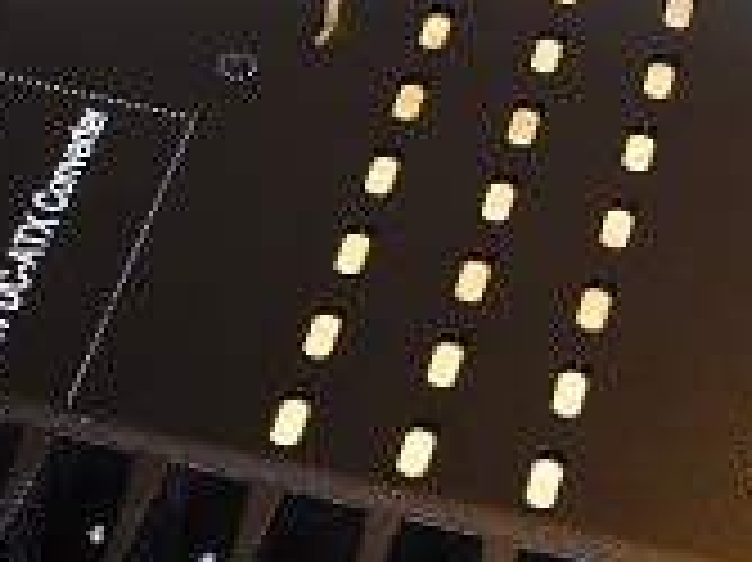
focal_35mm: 134
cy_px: 139
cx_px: 189
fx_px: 2909
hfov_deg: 14.7
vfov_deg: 11.0
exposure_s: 1/30
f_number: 2.8
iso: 100
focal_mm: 5.8
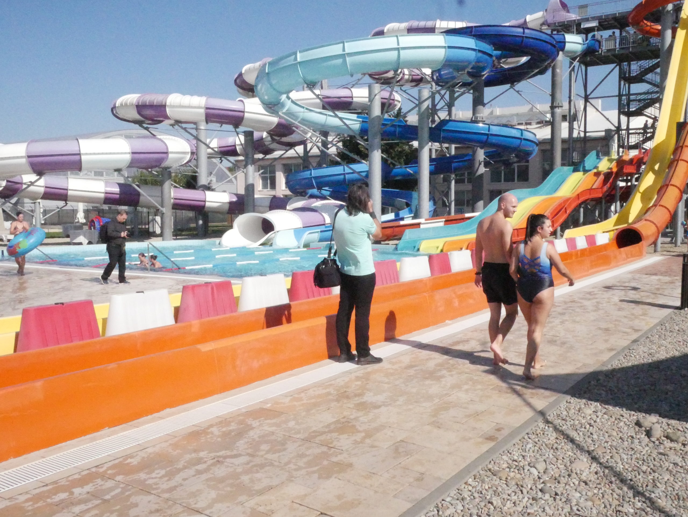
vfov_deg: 41.8
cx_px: 344
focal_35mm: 34
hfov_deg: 53.9
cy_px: 258
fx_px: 676
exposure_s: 1/4000
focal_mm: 17
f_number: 22
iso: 12800
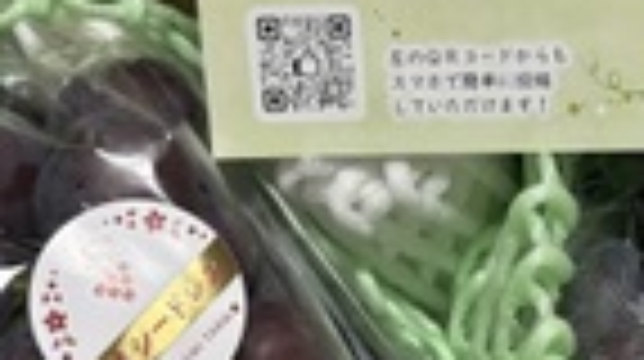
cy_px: 490
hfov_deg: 22.1
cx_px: 538
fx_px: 1620
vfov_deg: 12.2
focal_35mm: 95
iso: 100
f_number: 1.6
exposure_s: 1/70
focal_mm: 5.96
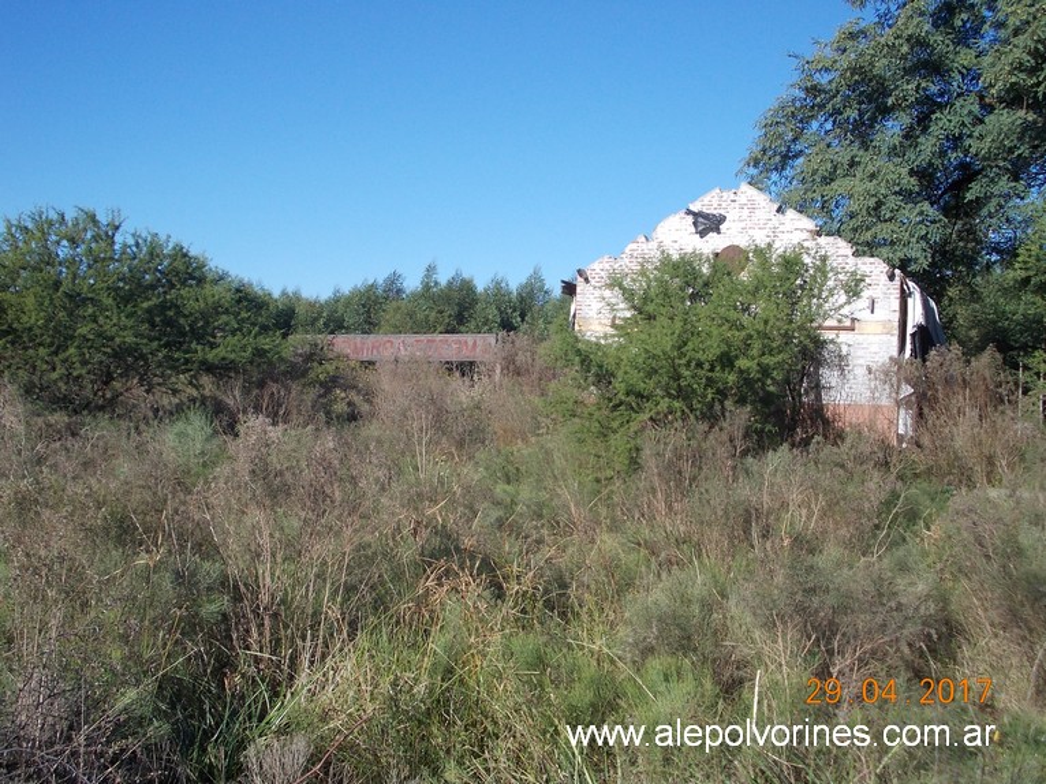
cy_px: 392
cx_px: 523
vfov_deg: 33.6
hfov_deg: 43.9
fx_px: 1299
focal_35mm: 43
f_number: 6.5
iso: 80
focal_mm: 6.1
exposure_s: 1/200
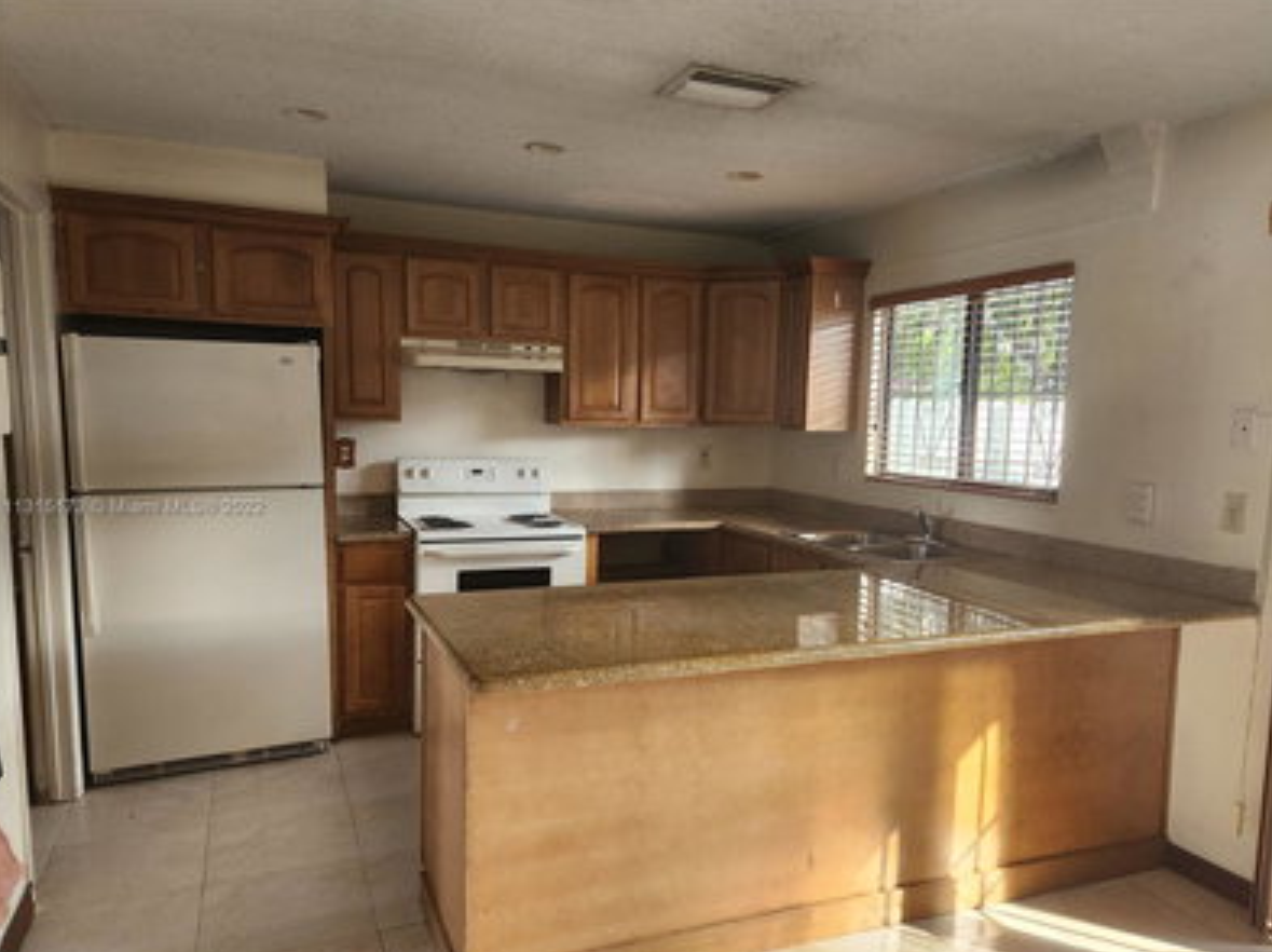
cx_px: 678
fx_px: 918
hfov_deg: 69.4
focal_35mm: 25
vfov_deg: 54.8
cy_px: 508
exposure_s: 1/120
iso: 250
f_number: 1.8
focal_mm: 5.4
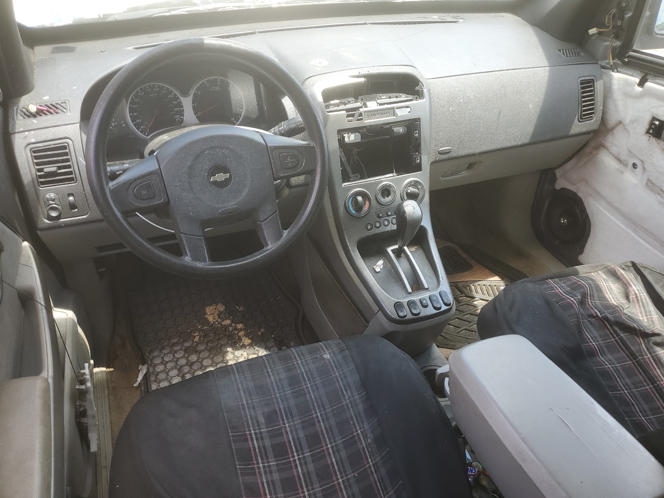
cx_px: 332
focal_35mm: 26
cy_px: 249
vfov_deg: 53.1
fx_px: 499
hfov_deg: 67.3
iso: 50
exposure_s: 1/256
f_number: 1.5
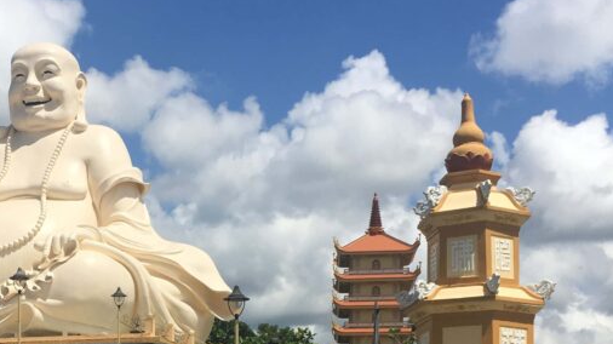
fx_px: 1040
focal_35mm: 64
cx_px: 151
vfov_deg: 17.8
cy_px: 420
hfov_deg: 32.2
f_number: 2.2
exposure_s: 1/2959
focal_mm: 4.15
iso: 25
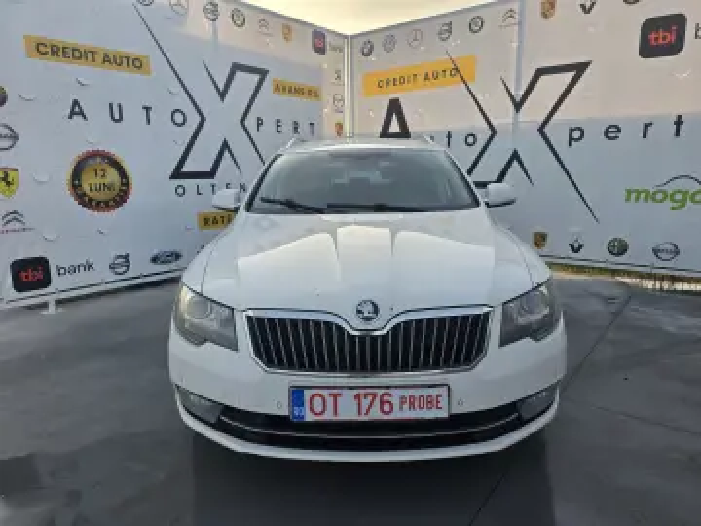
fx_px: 466
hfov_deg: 73.9
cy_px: 263
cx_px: 350
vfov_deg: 58.9
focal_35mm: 23
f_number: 1.7
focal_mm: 6.3
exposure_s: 1/359
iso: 25
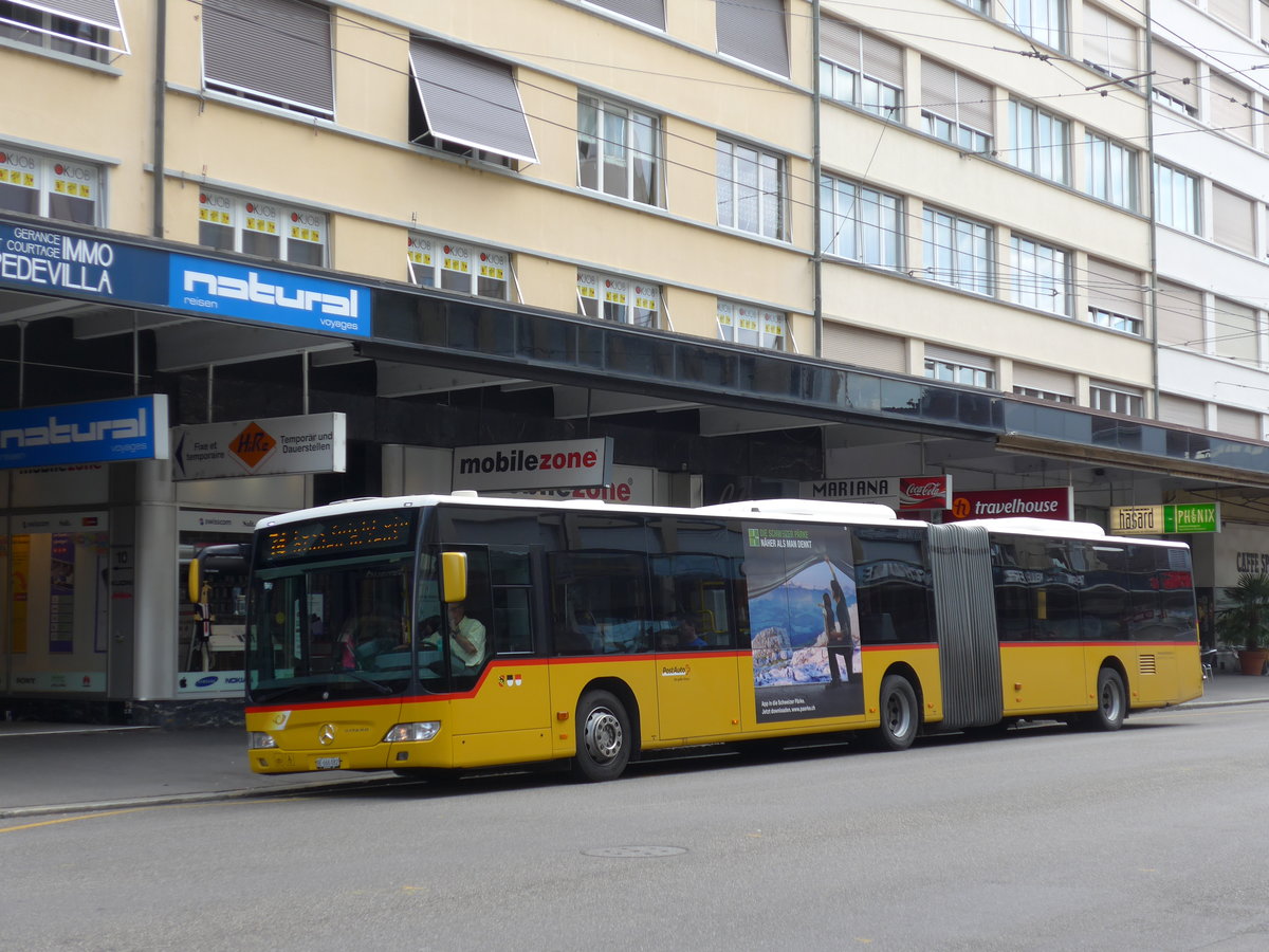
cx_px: 634
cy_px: 476
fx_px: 2163
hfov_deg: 32.7
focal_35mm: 59
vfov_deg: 24.8
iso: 80
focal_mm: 12
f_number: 3.5
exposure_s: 1/250
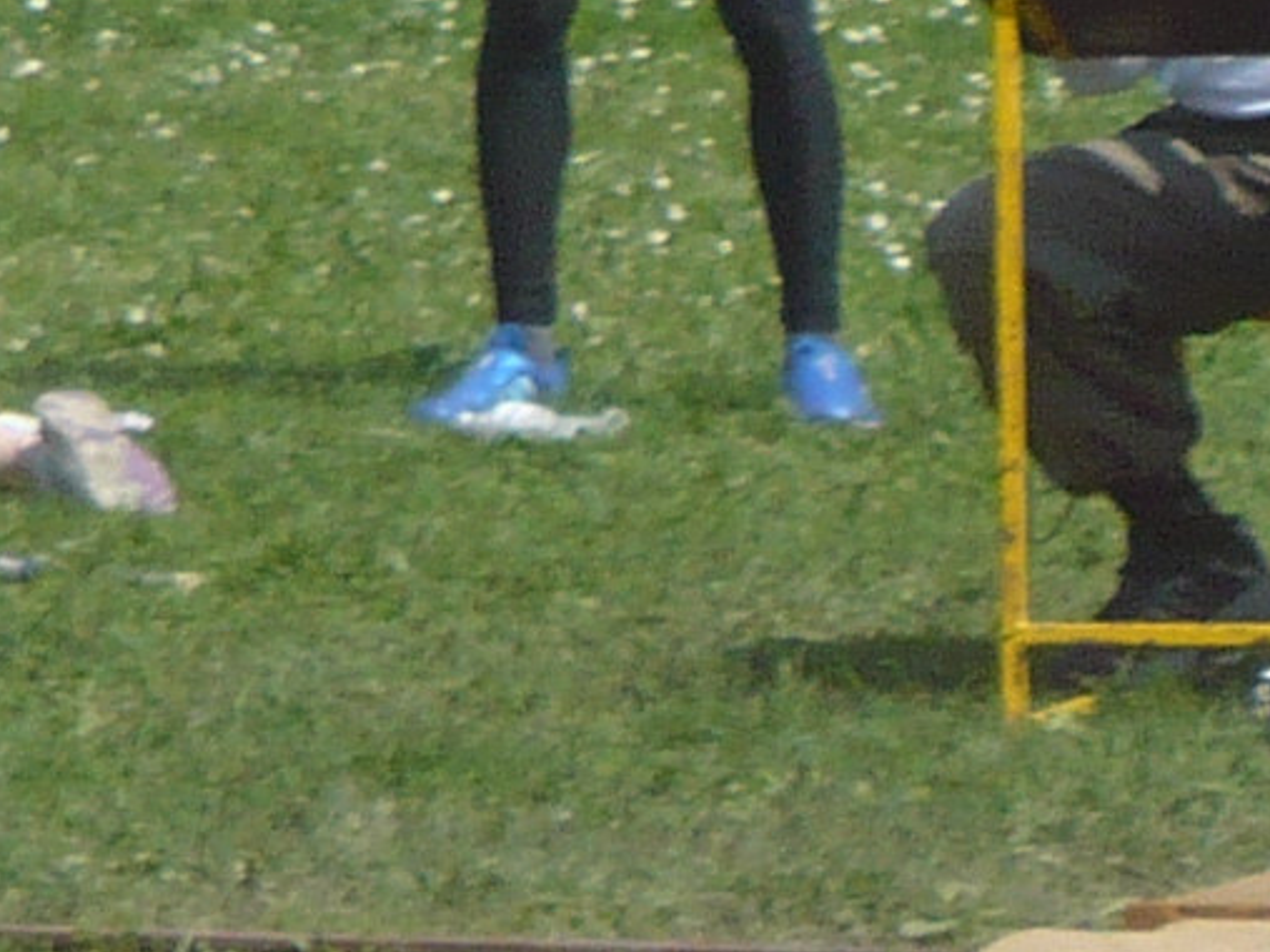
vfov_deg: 2.4
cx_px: 2996
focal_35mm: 630
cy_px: 1754
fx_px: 23108
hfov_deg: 3.1
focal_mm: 17.2
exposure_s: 1/1000
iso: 100
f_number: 3.5
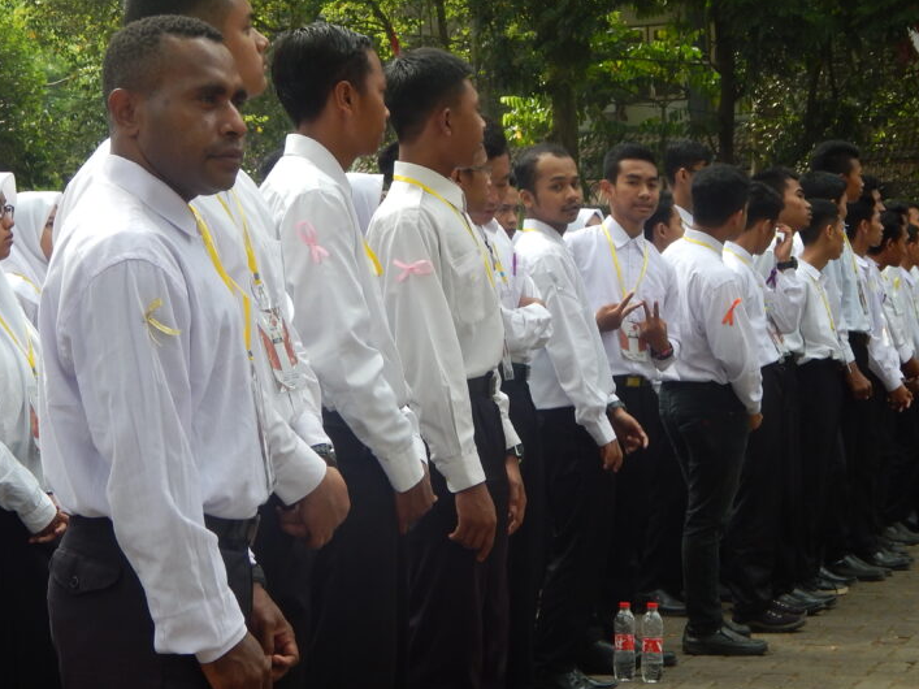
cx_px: 326
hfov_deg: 19.6
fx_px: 2654
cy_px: 339
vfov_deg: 14.8
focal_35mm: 100
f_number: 4.1
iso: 125
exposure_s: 1/125
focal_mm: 12.3
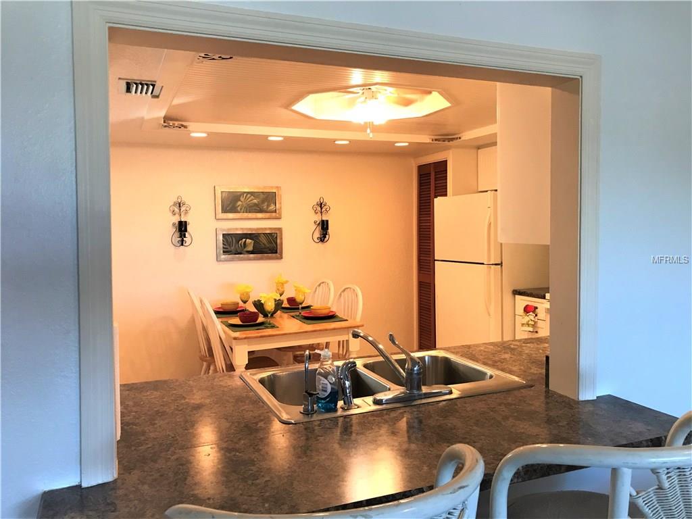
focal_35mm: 28
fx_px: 560
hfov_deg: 63.4
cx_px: 346
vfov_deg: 49.7
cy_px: 260
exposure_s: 1/30
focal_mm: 3.99
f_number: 1.8
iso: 40
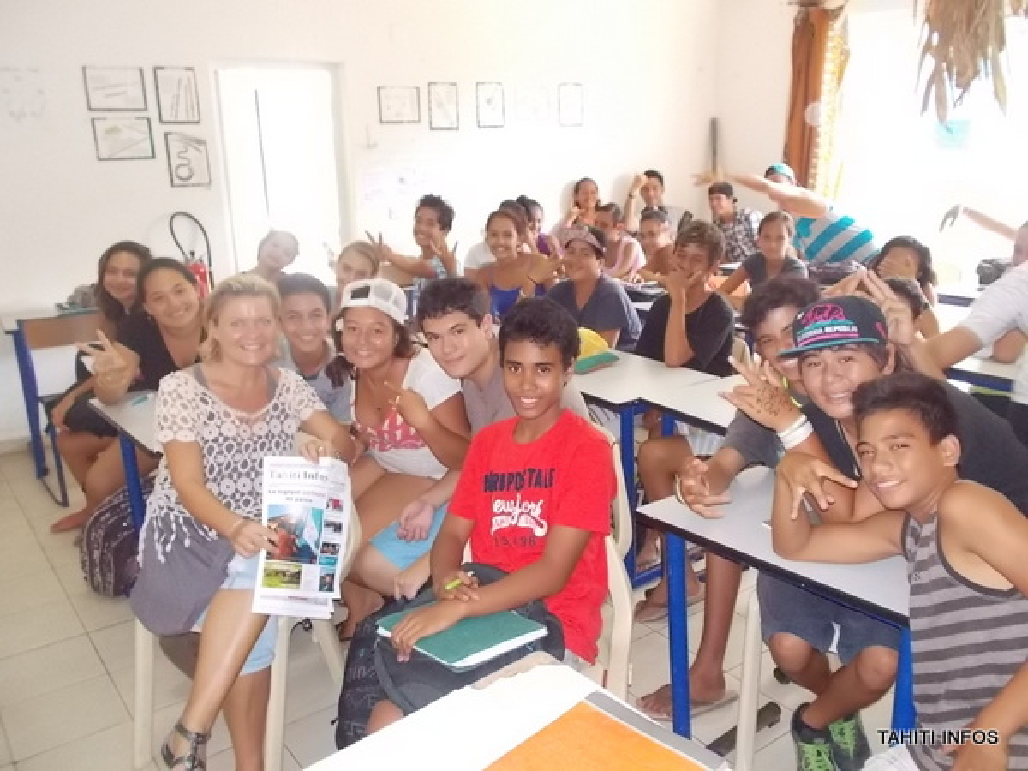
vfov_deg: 48.2
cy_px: 386
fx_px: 861
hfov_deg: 61.7
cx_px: 514
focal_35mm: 29
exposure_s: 1/25
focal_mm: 4.1
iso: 400
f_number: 3.3
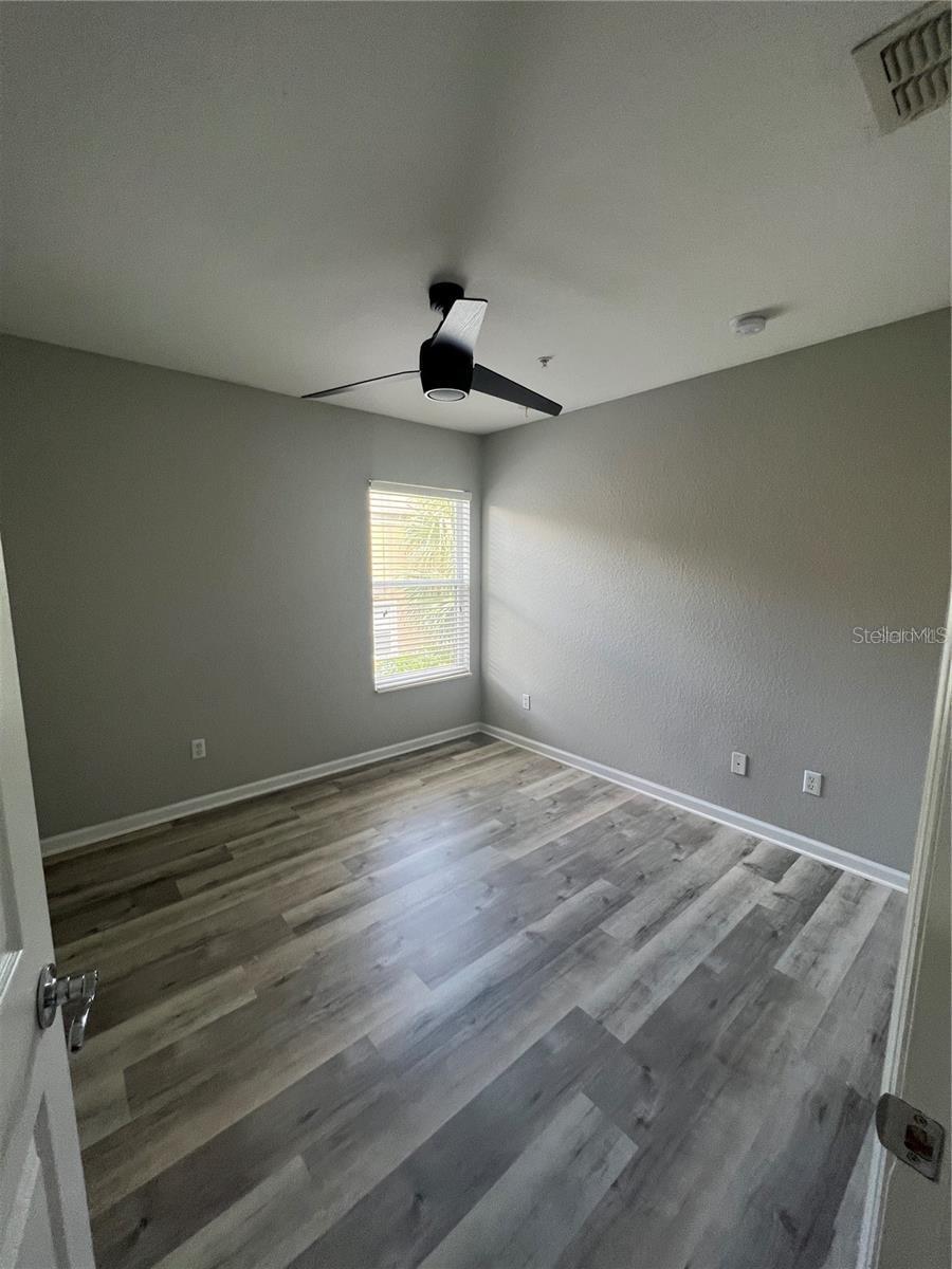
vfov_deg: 106.2
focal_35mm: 13
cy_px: 634
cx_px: 476
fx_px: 477
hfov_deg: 89.9
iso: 100
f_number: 1.8
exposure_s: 1/99
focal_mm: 1.57
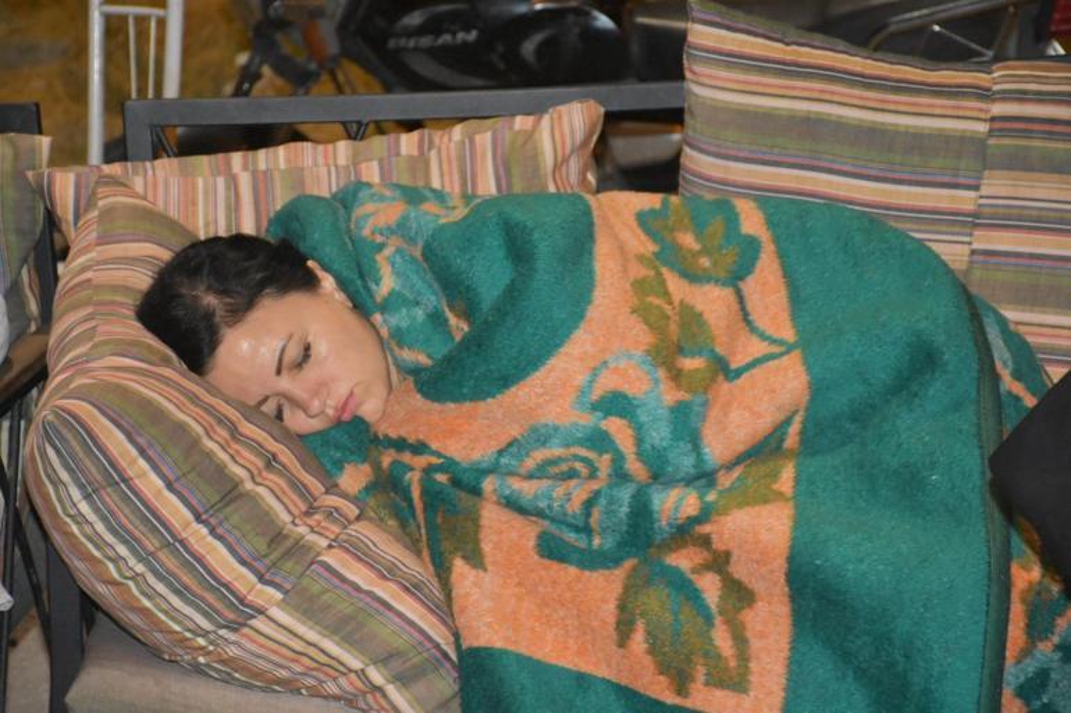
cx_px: 536
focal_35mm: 120
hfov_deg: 17.1
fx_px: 3569
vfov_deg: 11.4
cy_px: 356
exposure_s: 1/60
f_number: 5.3
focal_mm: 80
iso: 6400
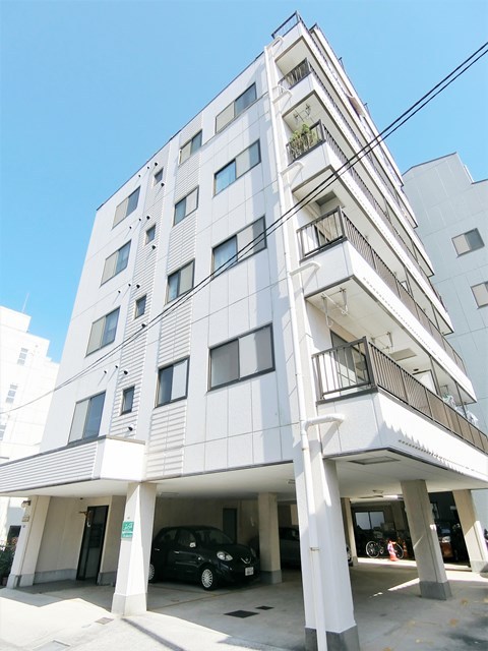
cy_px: 326
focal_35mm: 19
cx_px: 244
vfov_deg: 84.7
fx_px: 357
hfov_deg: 68.7
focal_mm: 4.06
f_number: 6.9
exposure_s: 1/250
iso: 80
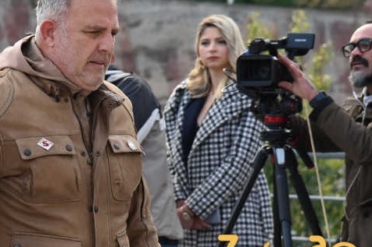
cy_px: 92
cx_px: 112
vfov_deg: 7.1
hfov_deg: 10.6
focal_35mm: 194
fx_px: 2004
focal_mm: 120
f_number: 6.3
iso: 900
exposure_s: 1/500
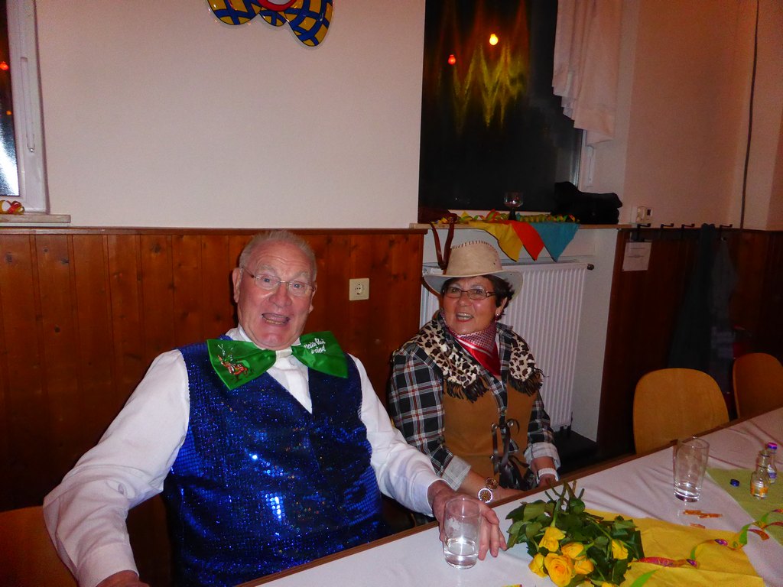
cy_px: 294
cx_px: 392
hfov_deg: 71.6
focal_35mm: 24
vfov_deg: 56.8
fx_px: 543
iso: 800
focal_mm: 4.3
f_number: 3.3
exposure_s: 1/60
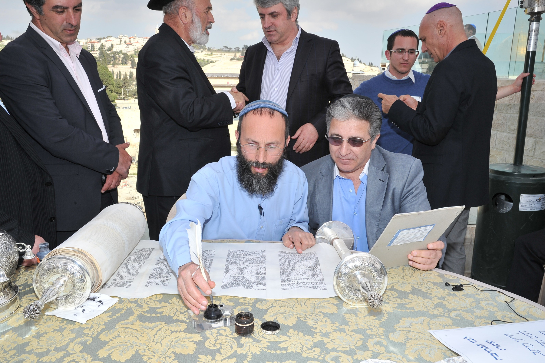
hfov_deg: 58.7
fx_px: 484
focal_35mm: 32
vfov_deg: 41.1
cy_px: 182
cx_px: 272
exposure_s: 1/250
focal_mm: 32
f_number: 14
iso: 500
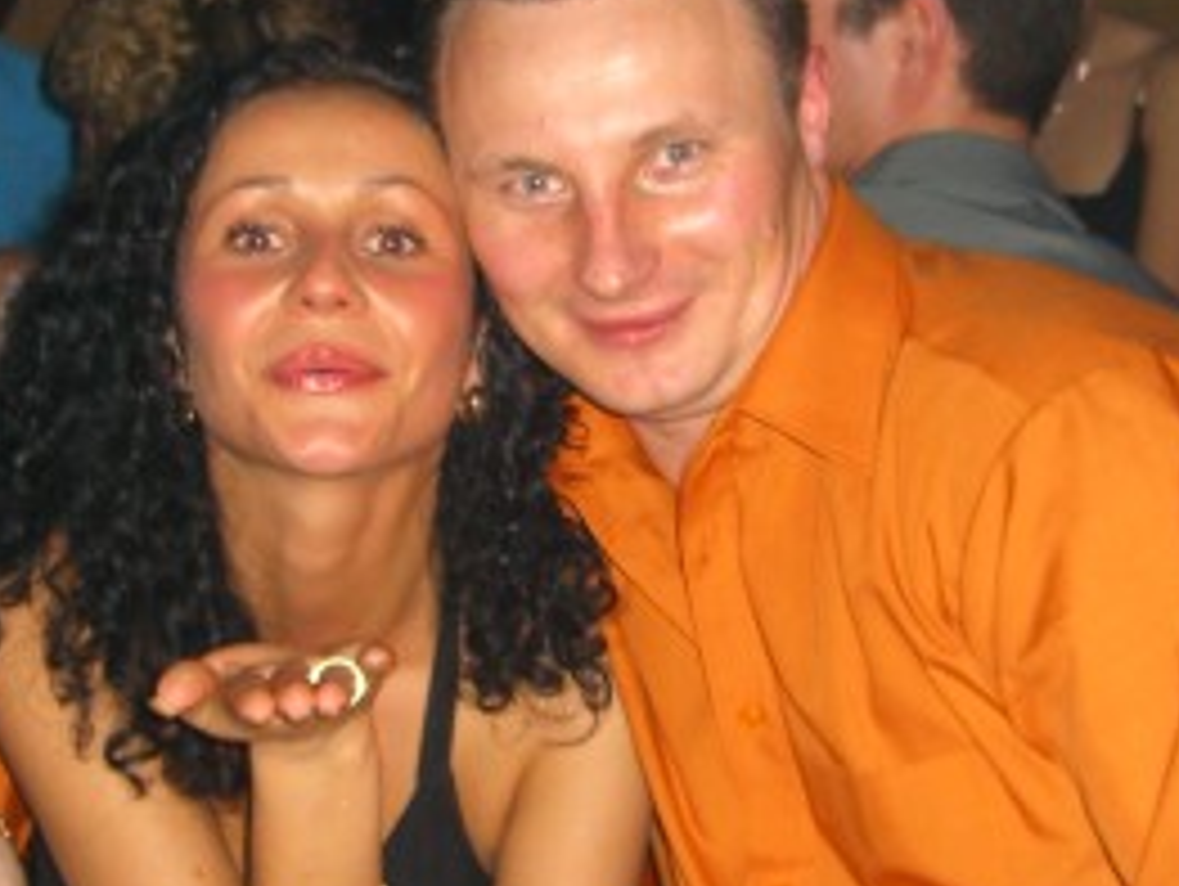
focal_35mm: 87
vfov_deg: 17.0
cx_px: 648
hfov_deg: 22.5
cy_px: 445
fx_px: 2966
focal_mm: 7.9
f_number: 2.8
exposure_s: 1/60
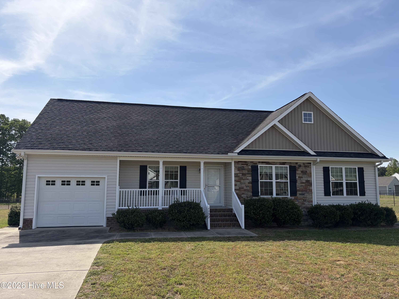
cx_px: 200
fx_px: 300
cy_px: 150
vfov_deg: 53.1
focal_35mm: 26
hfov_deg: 67.3
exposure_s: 1/5348
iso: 50
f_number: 1.6
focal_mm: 5.96
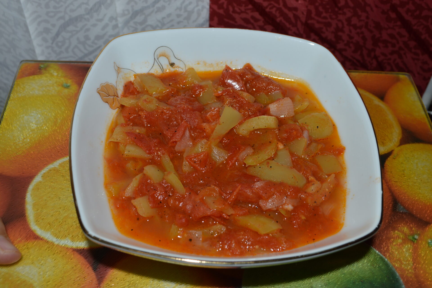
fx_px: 468
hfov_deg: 49.6
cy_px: 144
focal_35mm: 39
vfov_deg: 34.2
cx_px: 216
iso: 100
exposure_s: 1/60
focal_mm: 26
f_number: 8
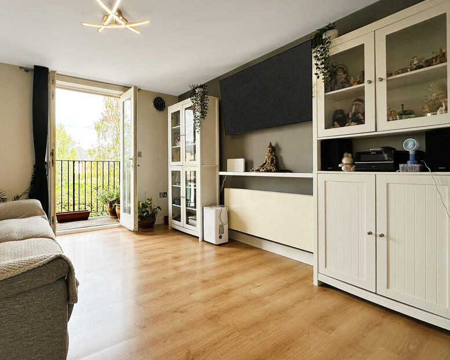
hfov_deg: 85.3
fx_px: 240
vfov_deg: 73.8
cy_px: 190
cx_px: 181
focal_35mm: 18
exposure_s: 1/149
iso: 40
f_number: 2.2
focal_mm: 2.22
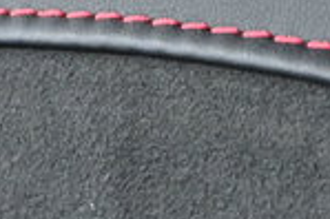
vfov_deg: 4.8
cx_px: 343
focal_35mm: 278
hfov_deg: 7.4
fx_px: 2546
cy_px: -301
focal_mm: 36
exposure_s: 1/100
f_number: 5.3
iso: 3200
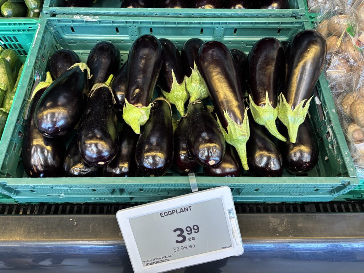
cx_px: 182
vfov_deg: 53.1
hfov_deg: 67.3
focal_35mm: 26
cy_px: 136
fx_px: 273
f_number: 1.6
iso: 160
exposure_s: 1/50
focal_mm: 5.96
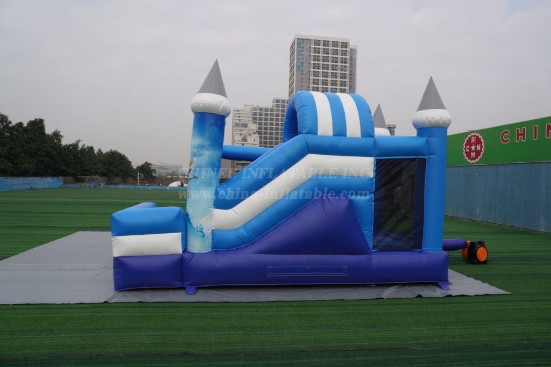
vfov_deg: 53.1
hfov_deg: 73.7
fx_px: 367
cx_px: 276
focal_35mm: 24
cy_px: 184
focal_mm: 16
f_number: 8
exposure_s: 1/200
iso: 100
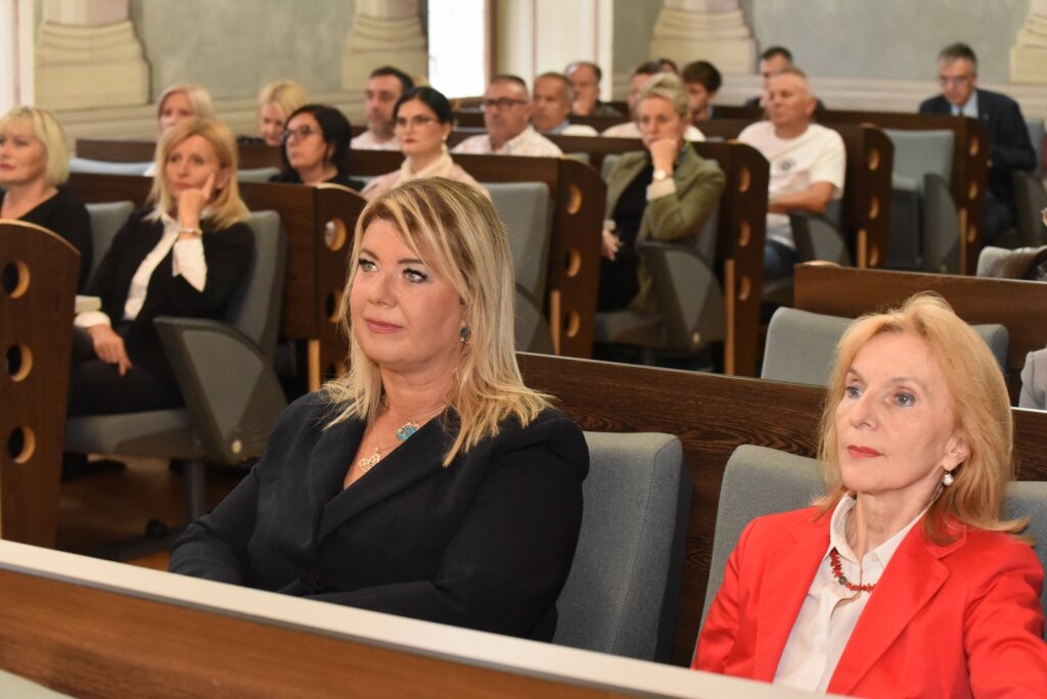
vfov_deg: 19.5
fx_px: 2037
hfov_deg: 28.8
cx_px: 524
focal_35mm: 70
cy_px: 350
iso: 6400
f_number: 5.6
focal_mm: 70
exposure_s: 1/60
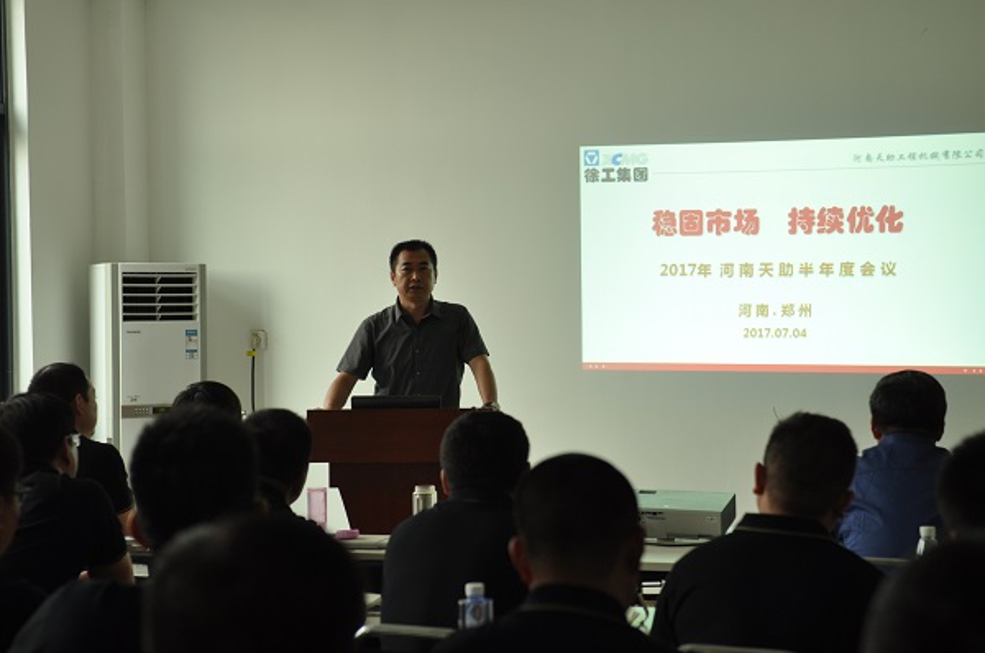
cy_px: 326
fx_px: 1844
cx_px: 492
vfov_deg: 20.1
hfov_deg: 29.9
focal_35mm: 68
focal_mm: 45
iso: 400
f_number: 3.2
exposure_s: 1/60
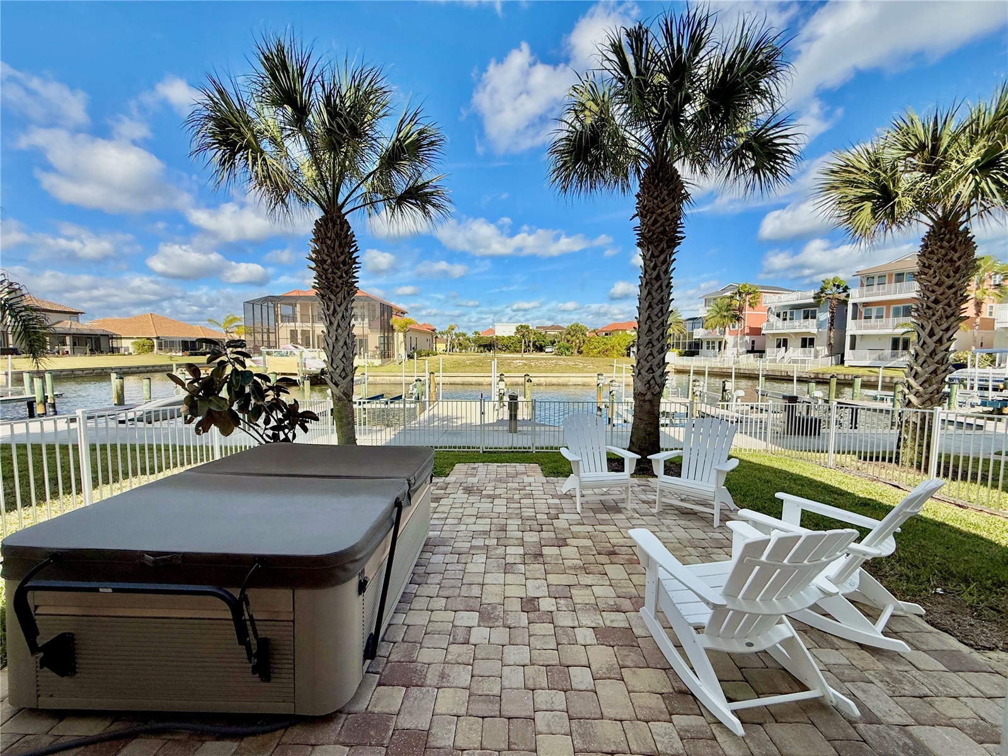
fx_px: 408
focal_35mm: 14
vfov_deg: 85.7
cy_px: 378
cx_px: 504
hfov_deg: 102.1
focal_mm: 2.22
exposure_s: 1/2611
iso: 50
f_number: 2.2
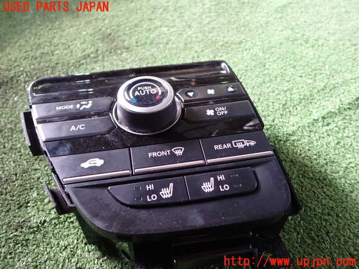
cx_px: 180
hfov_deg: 60.0
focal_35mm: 30
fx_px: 311
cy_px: 134
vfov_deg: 46.8
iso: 250
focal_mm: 5.4
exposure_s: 1/30
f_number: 2.3
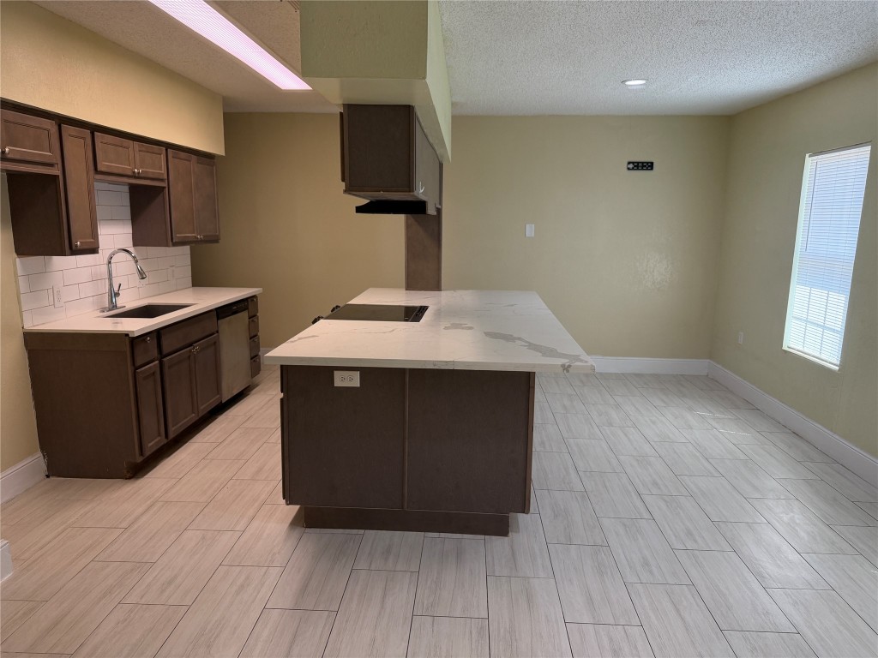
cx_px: 439
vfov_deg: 56.8
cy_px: 329
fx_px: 609
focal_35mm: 24
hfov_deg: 71.6
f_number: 1.78
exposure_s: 1/120
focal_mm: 6.76
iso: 160
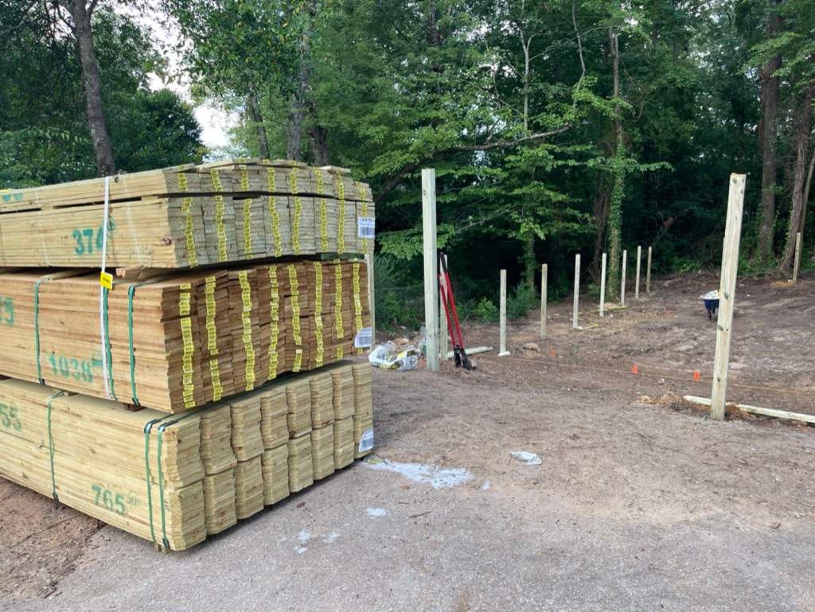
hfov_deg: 67.3
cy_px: 306
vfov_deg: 53.1
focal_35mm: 26
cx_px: 408
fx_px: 612
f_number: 1.6
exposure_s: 1/149
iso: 32
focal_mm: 5.1
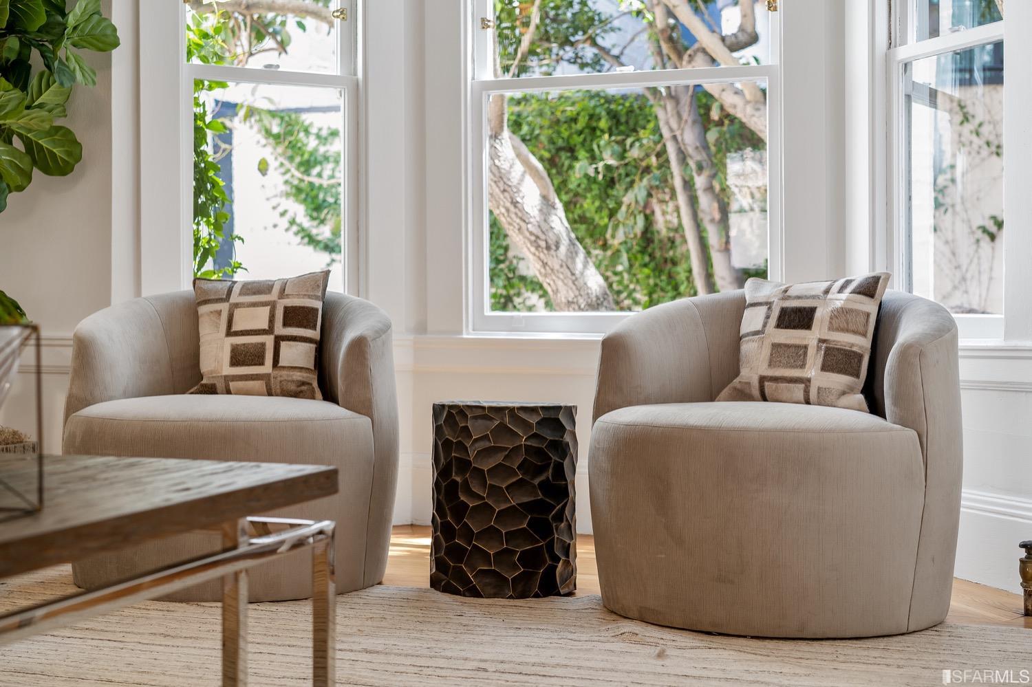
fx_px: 1576
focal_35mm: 55
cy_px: 344
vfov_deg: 24.6
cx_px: 516
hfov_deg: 36.3
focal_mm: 55
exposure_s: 1/50
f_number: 4
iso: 400
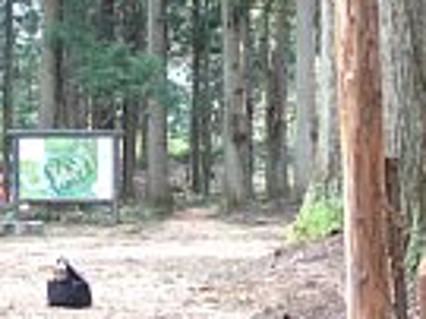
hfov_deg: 18.7
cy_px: 25
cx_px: 69
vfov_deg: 14.1
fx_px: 1279
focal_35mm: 104
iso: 80
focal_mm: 7.4
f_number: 2.8
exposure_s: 1/30
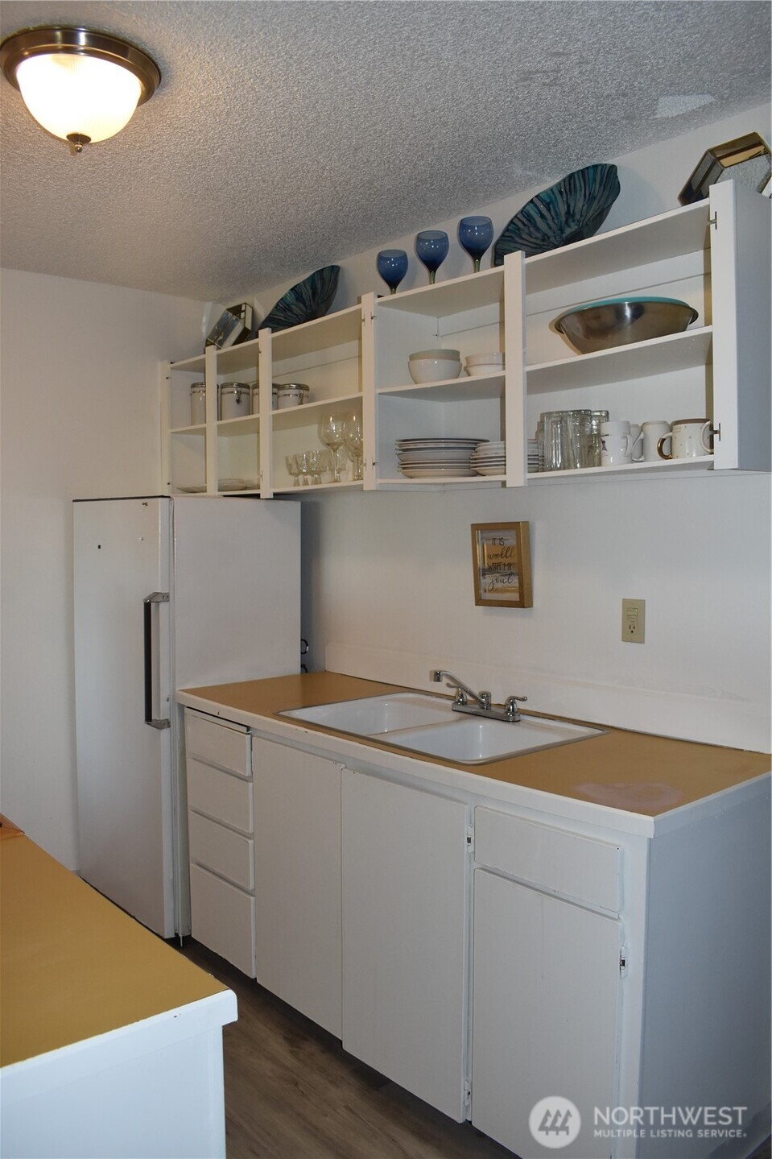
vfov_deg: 67.4
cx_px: 386
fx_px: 869
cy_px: 580
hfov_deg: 47.9
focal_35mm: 27
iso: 640
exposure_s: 1/125
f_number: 5.6
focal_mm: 18
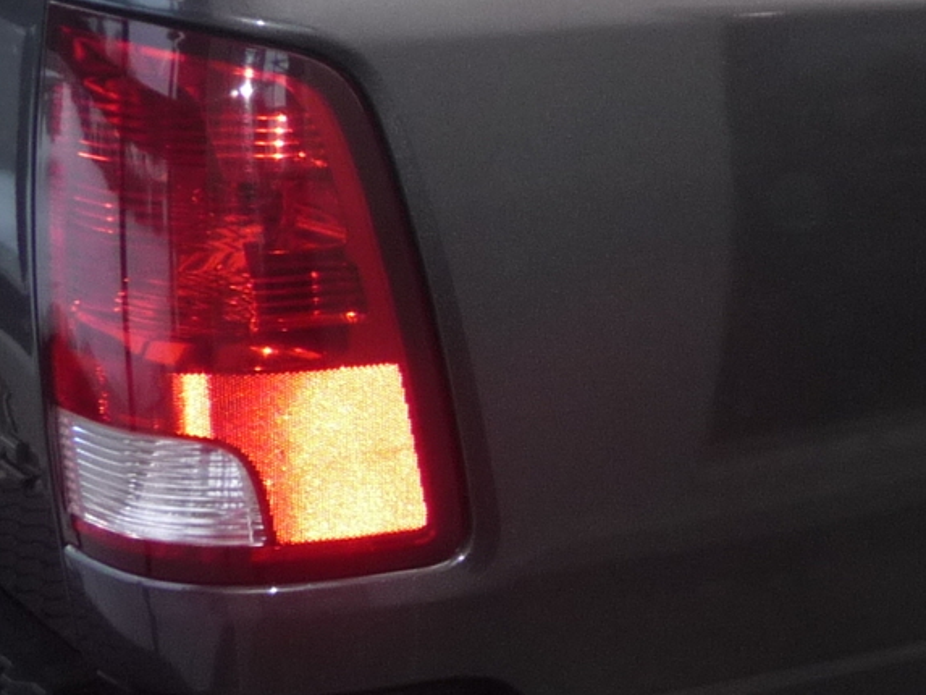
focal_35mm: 100
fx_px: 2676
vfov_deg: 14.7
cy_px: 155
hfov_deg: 17.7
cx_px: 1369
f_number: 3.3
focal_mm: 4.7
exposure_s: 1/30
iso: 125
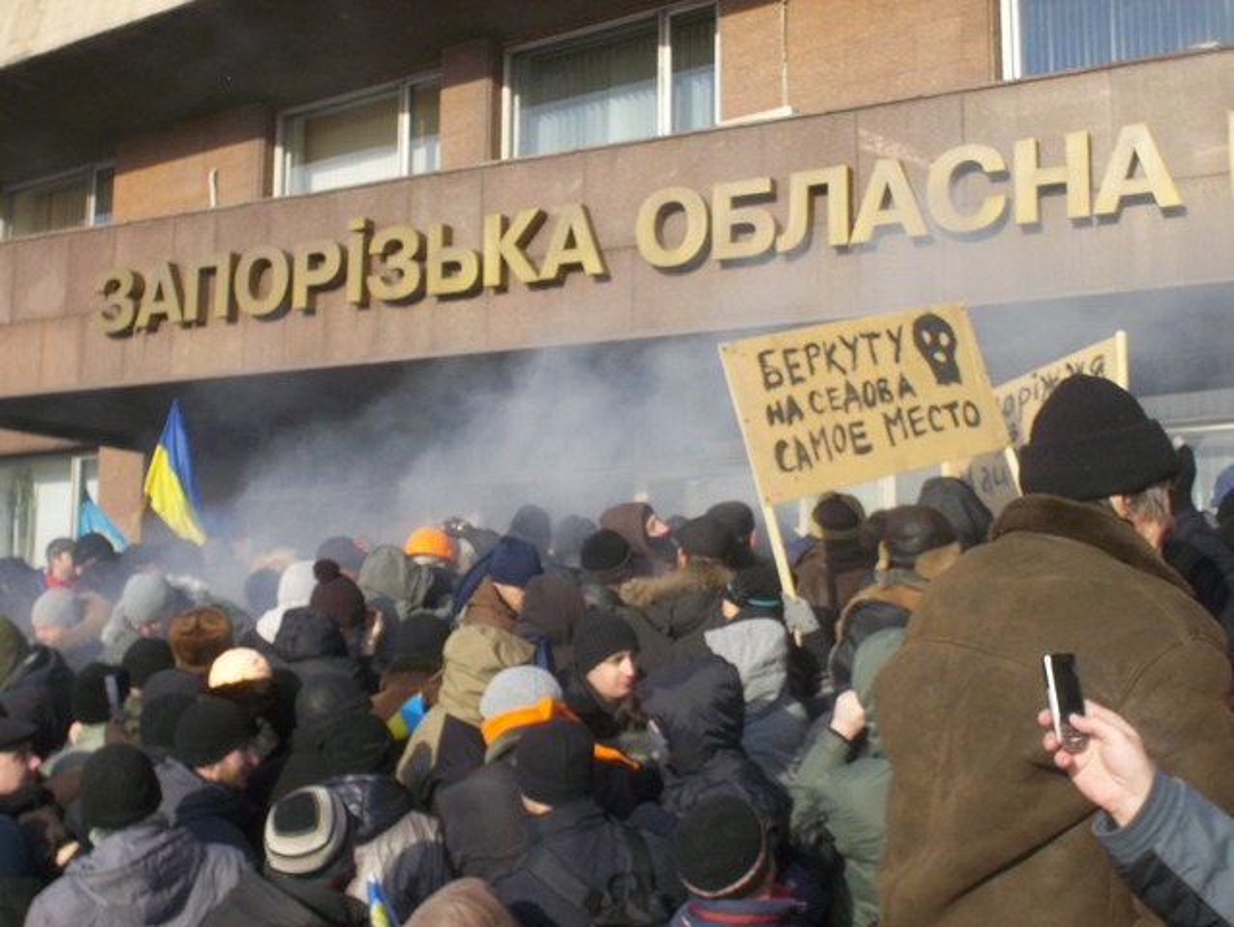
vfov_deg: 32.2
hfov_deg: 42.1
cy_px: 464
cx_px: 617
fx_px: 1605
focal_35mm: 45
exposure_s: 1/320
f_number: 4.2
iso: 80
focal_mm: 6.4
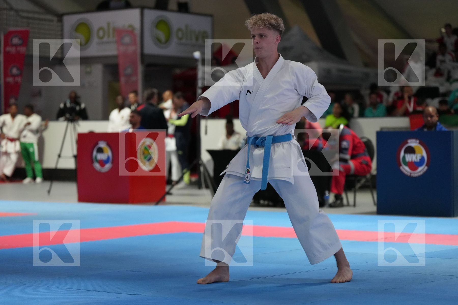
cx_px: 229
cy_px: 152
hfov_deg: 21.0
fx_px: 1234
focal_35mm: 97
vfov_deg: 14.1
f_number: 2.8
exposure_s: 1/500
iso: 5000
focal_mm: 97
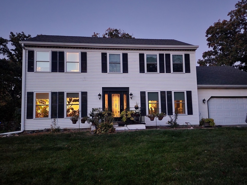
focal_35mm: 23
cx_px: 124
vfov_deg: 58.9
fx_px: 164
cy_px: 92
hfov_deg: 73.9
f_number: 1.8
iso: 1600
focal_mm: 6.4
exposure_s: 1/9
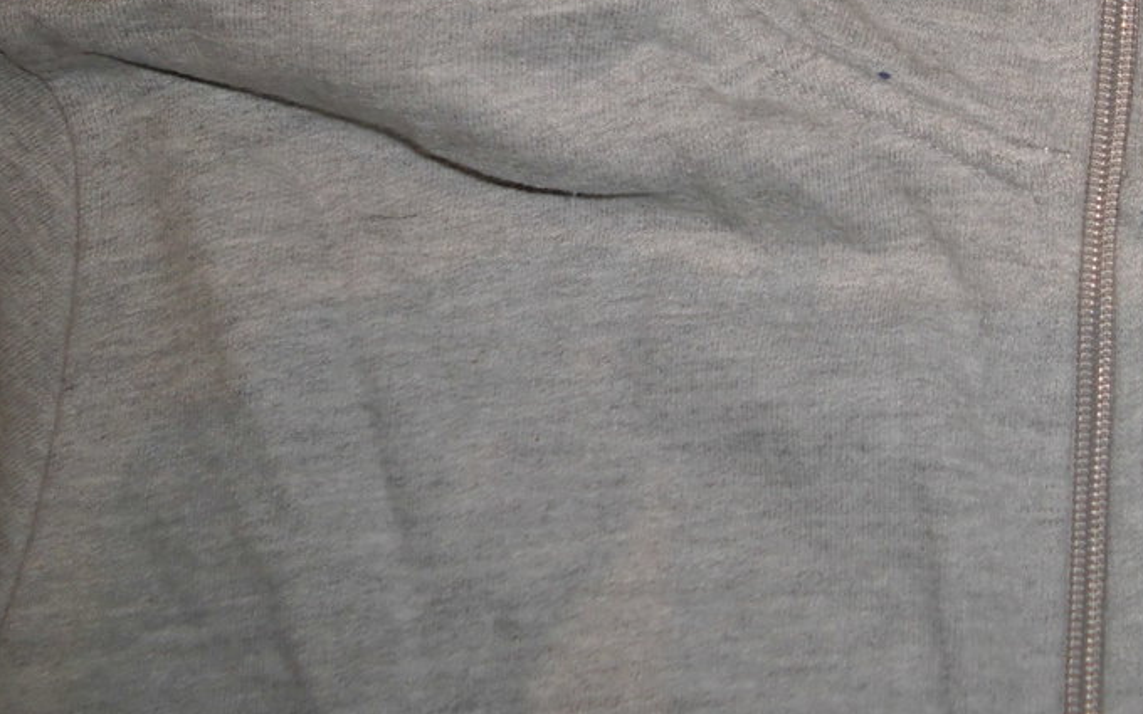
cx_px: 1023
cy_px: 89
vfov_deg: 23.4
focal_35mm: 54
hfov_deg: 35.4
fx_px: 1682
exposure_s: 1/60
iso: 100
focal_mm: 4.6
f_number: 3.2
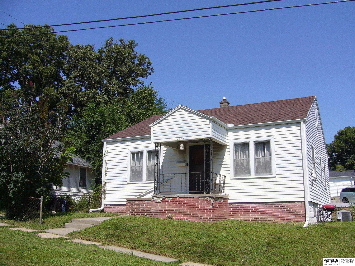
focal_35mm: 35
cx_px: 178
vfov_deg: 40.7
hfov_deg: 52.6
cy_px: 133
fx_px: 359
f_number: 5.6
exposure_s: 1/500
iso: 80
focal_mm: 5.8
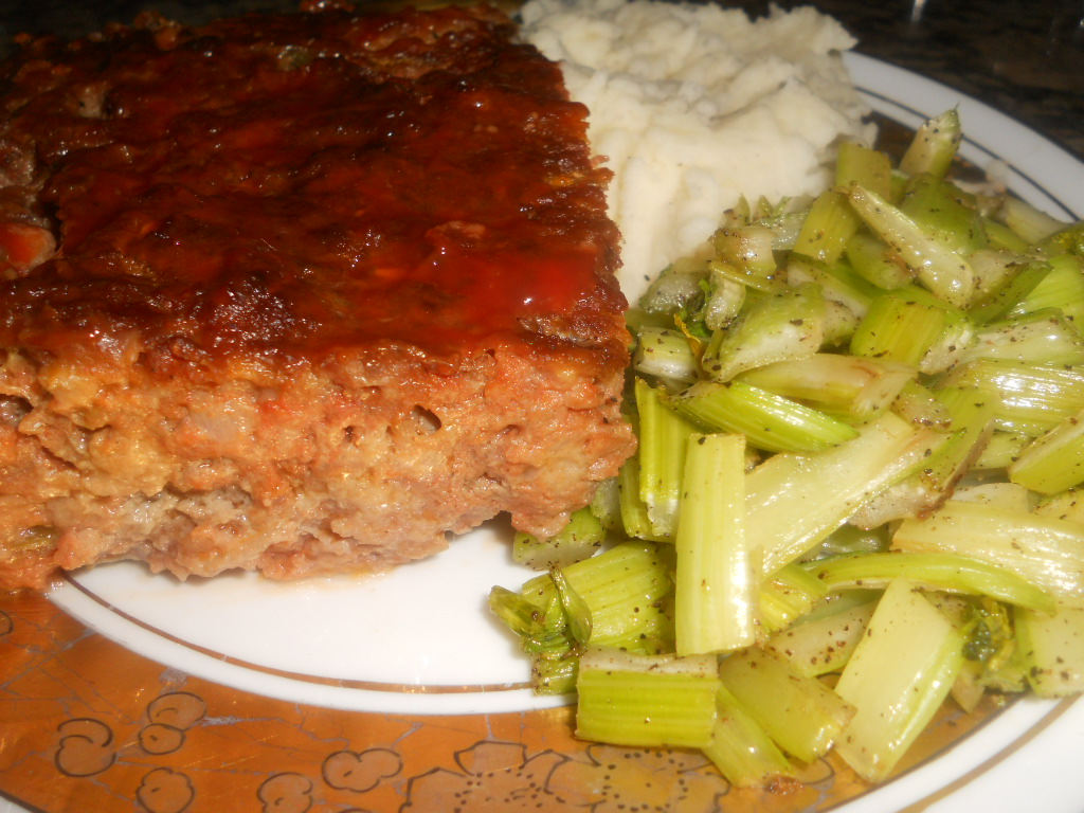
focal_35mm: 32
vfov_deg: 44.2
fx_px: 1002
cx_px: 542
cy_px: 406
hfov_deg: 56.8
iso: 80
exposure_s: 1/25
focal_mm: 5.8
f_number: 8.8
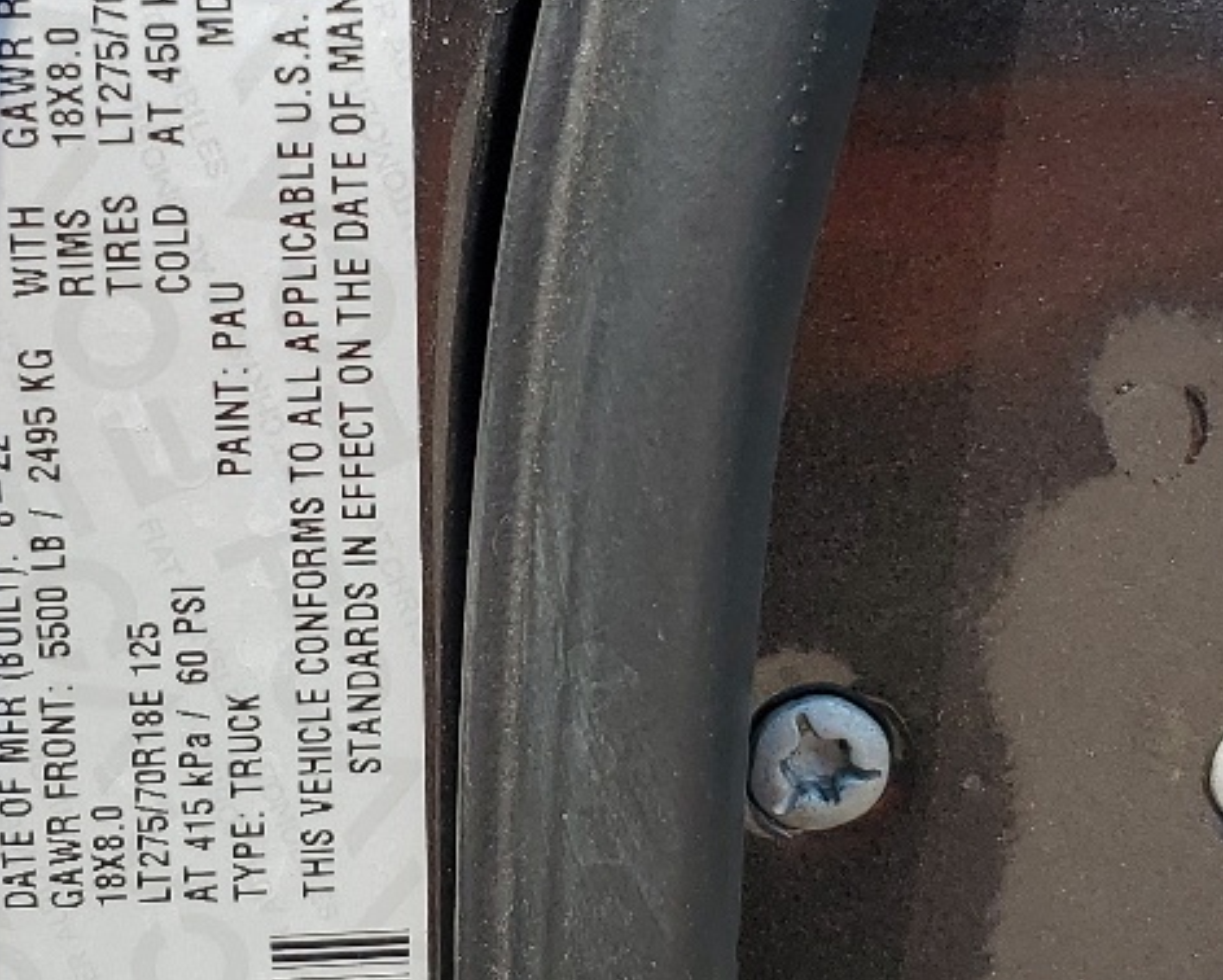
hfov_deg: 22.2
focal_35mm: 86
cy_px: 487
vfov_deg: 17.9
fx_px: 3114
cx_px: 513
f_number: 1.5
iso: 50
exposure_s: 1/1667
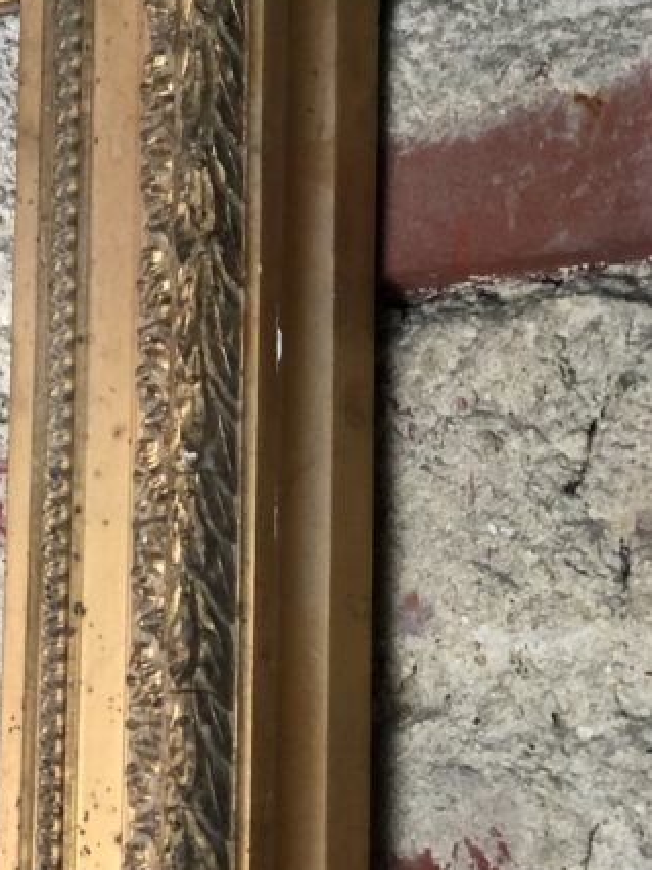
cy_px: 496
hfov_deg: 11.7
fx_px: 3142
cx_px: -78
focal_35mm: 125
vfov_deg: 15.8
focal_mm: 6
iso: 80
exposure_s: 1/50
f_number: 2.4
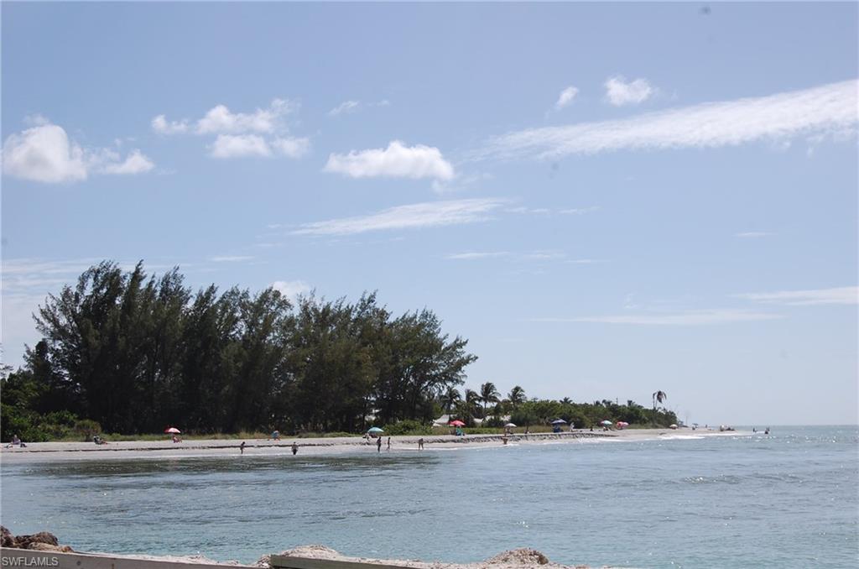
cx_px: 430
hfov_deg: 32.0
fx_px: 1500
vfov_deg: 21.5
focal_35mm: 63
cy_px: 284
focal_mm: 42
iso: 200
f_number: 11
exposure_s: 1/500
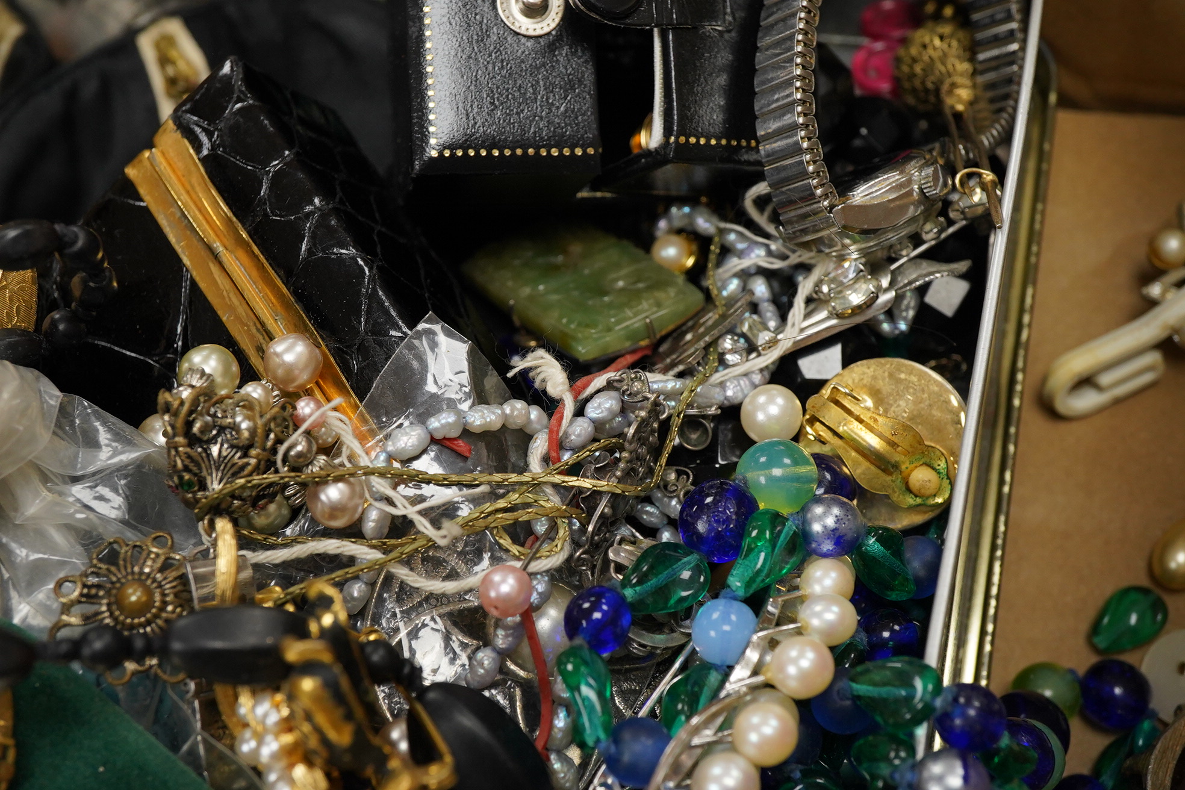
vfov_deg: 29.9
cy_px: 395
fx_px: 1481
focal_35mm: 45
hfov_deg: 43.6
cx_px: 592
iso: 1250
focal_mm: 30
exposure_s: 1/125
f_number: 11
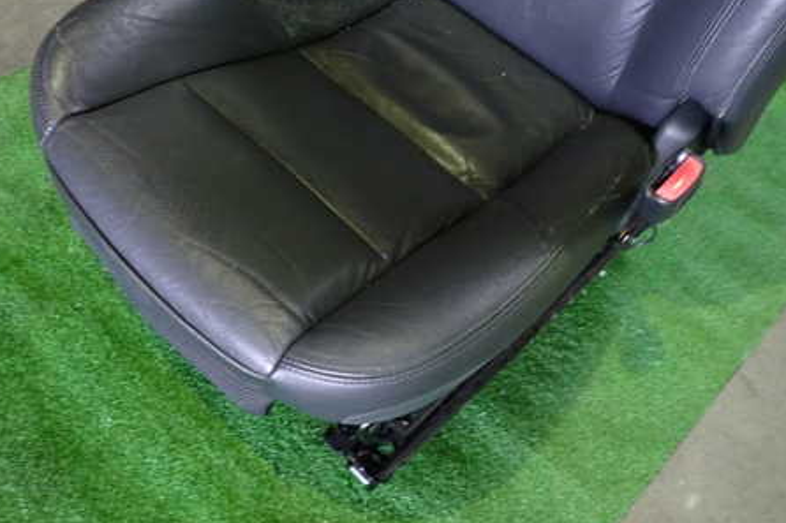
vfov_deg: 37.8
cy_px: 275
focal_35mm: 35
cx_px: 360
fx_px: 764
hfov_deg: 54.4
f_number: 2
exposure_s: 1/30
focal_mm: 4.5
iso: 640
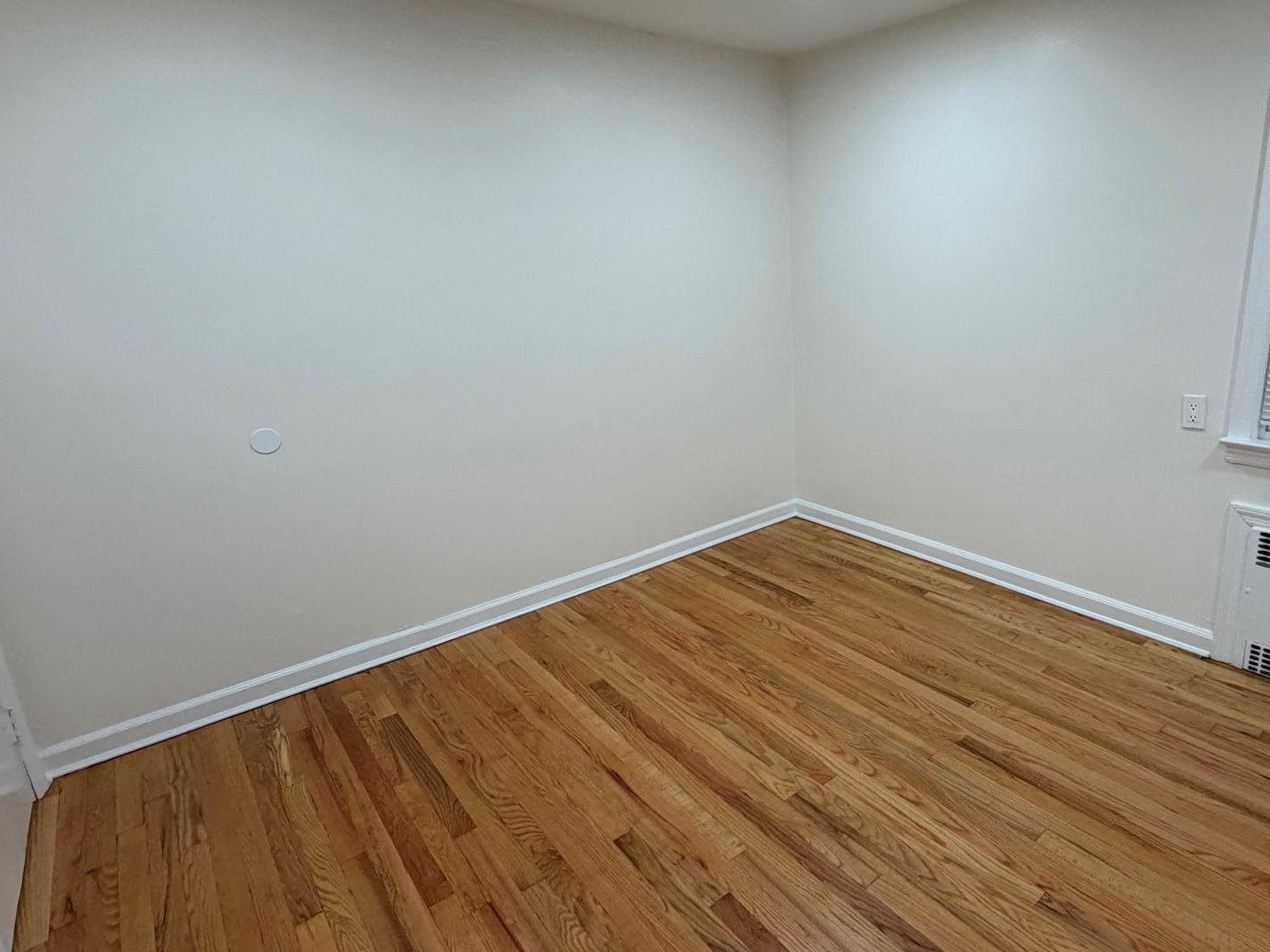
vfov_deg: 65.9
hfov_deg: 80.1
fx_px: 734
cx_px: 803
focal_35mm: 20
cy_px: 451
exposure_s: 1/120
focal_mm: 2.22
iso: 200
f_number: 2.2
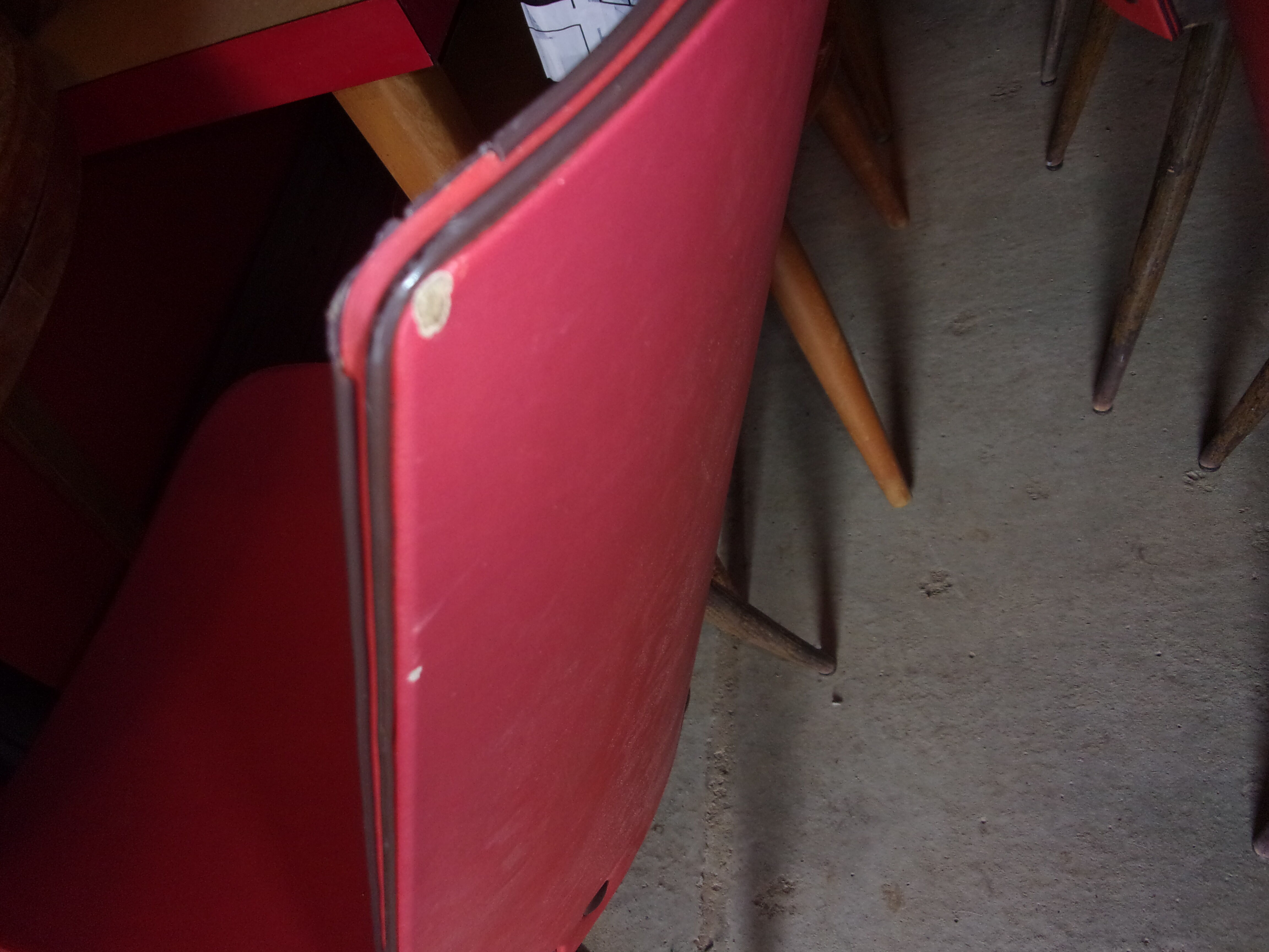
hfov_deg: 63.4
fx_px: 1026
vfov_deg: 49.7
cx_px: 634
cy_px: 476
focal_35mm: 28
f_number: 3.9
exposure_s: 1/34
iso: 160
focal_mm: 5.1
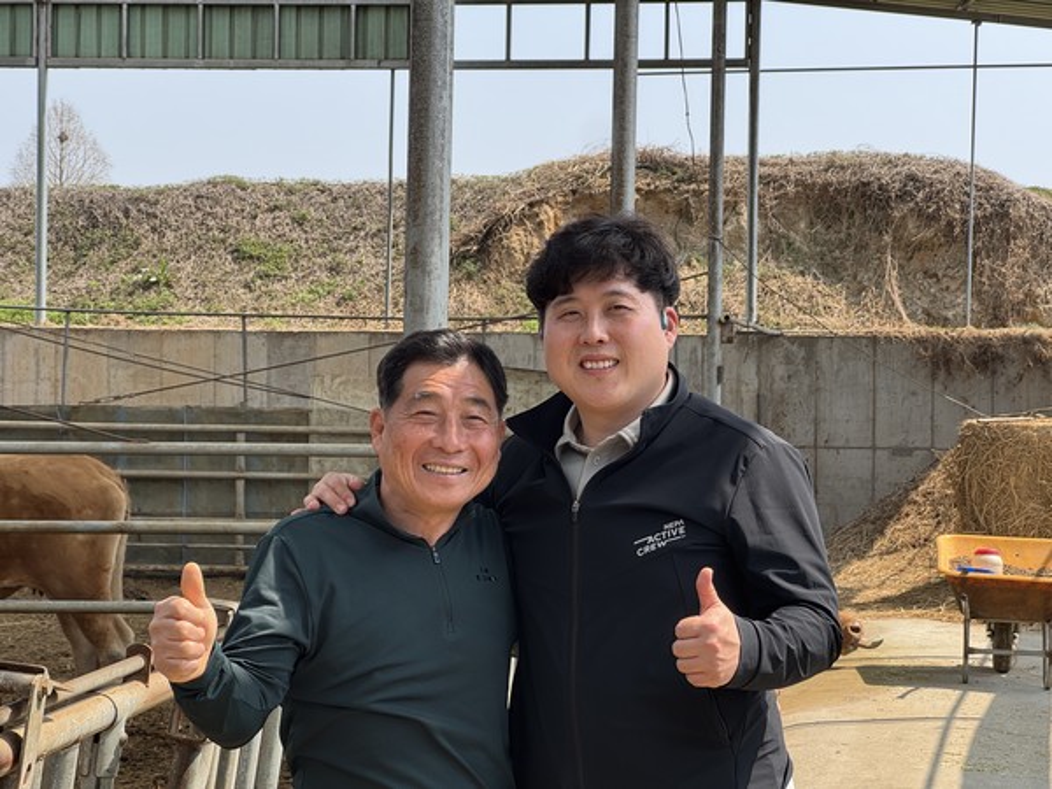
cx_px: 526
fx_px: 2340
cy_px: 394
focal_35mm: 77
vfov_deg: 19.1
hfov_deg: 25.3
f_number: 2.8
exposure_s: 1/222
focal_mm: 9
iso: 25
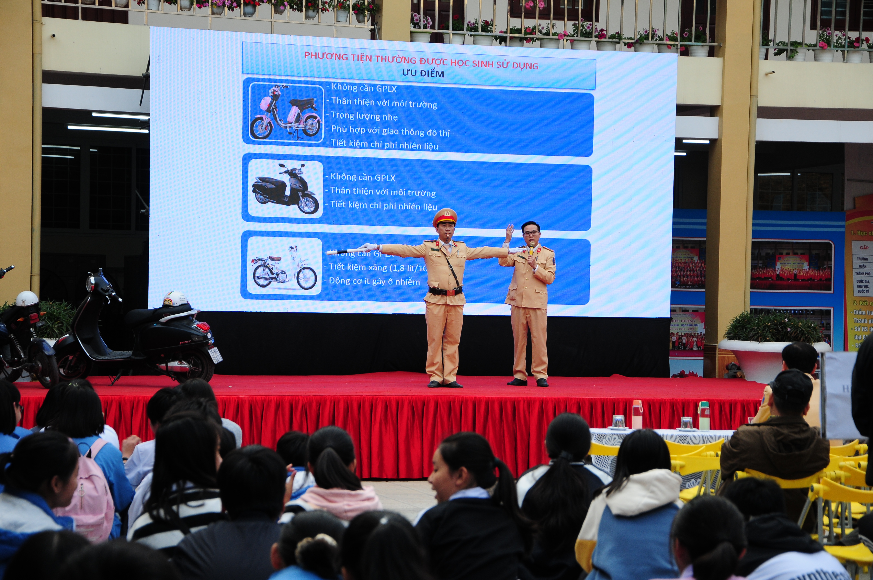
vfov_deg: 14.7
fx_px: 2252
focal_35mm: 93
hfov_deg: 21.9
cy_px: 290
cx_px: 436
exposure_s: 1/200
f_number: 5.6
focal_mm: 62
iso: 320
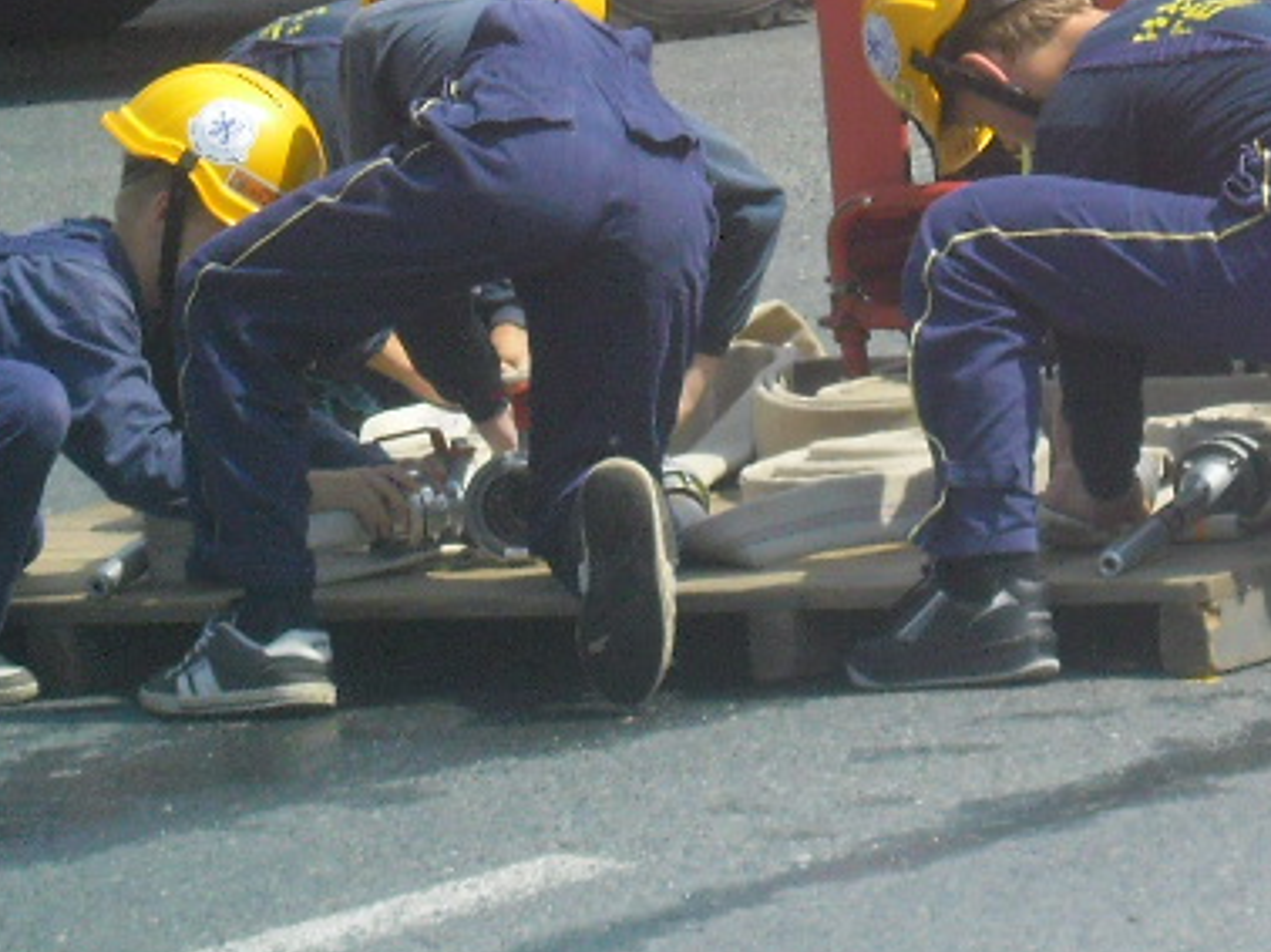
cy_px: 57
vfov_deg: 4.7
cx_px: 1197
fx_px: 11632
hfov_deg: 6.2
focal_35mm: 317
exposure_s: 1/346
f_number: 5.4
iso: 80
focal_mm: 21
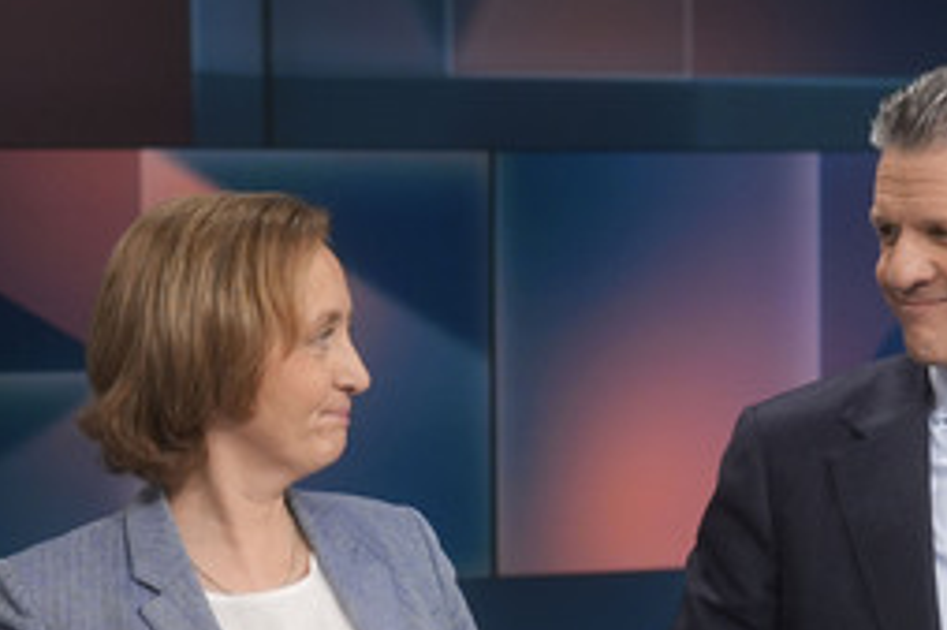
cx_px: 613
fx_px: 2103
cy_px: 548
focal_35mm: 80
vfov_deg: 16.8
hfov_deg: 25.3
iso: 640
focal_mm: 30
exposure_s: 1/250
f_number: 2.2
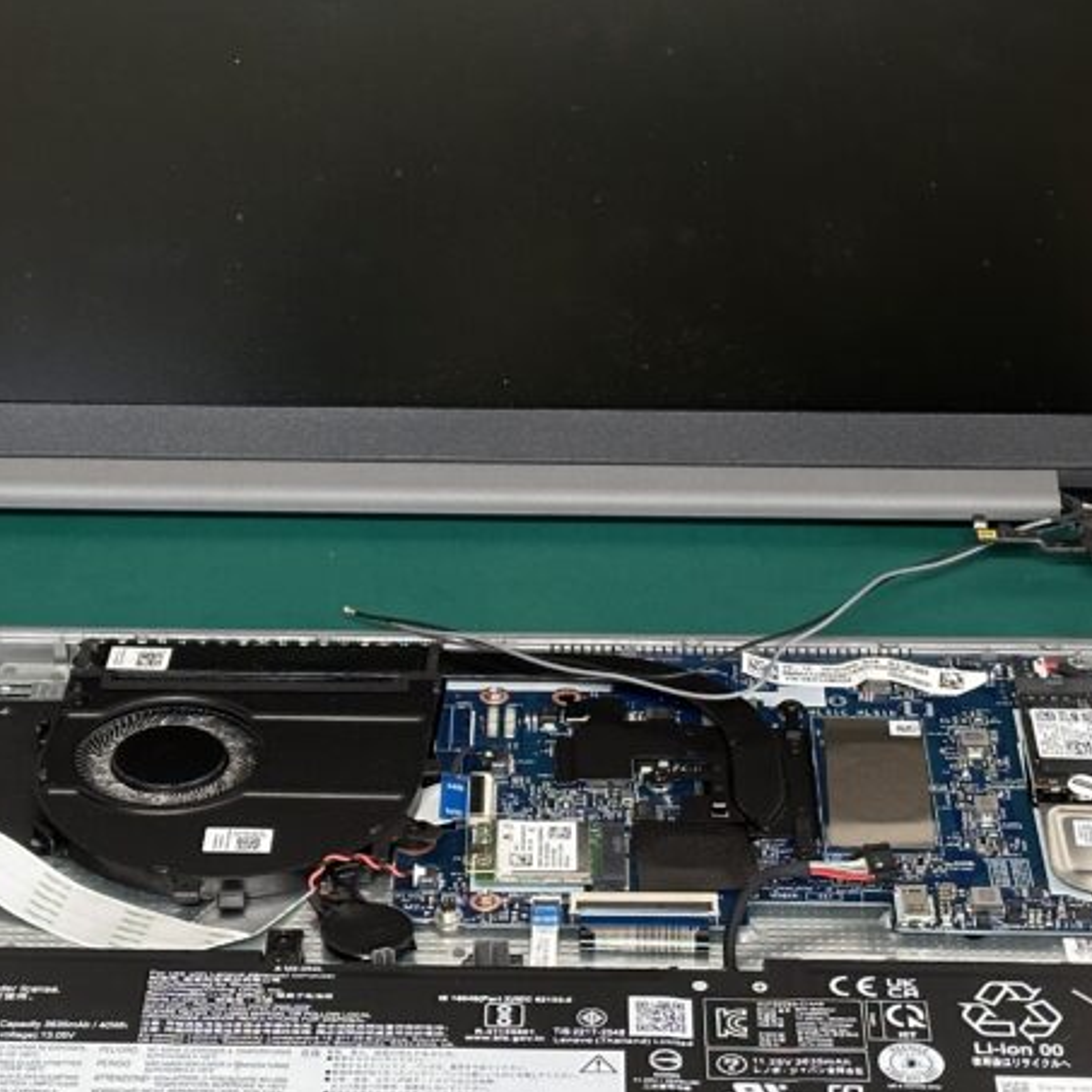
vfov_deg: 18.1
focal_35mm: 96
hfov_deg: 18.1
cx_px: 436
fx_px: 3426
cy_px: 451
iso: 320
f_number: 1.78
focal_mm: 6.86
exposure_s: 1/33
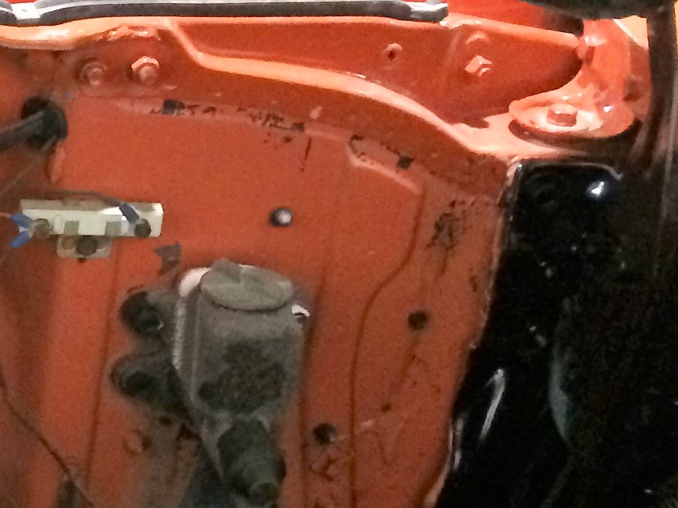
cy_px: 545
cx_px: -427
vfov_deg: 13.3
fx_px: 2135
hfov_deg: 16.1
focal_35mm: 109
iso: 500
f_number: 2.2
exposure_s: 1/15
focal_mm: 4.15
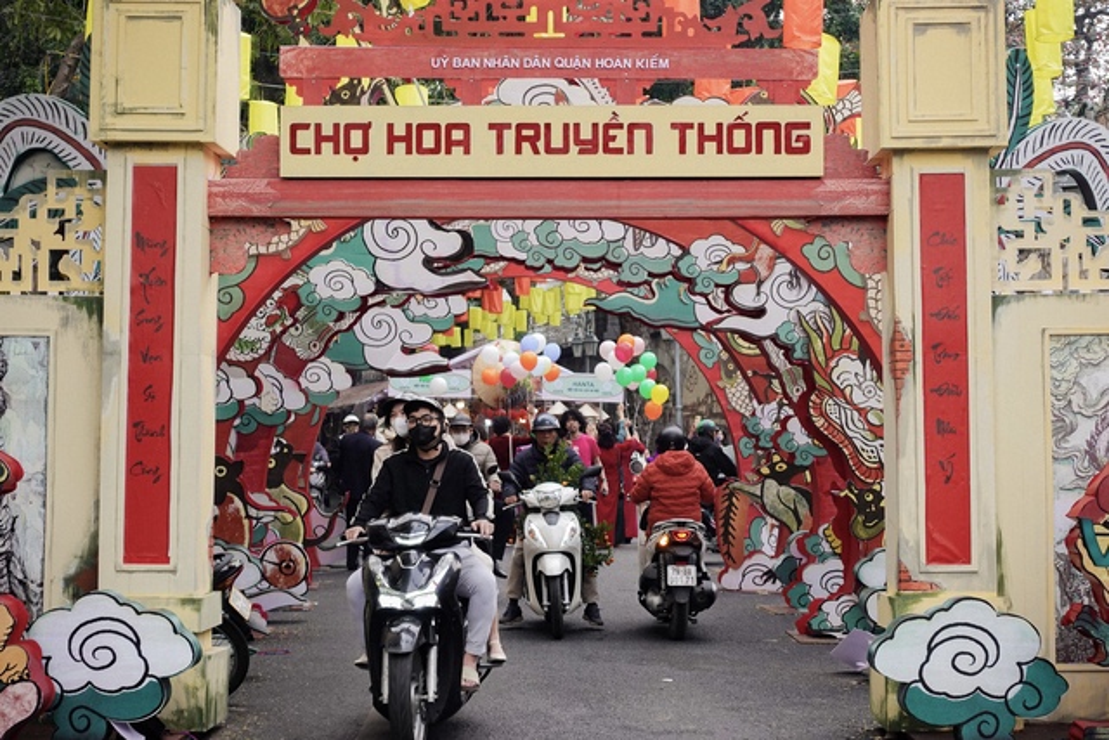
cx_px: 554
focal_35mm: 67
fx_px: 2064
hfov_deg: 30.1
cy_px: 370
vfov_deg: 20.3
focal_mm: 24.89
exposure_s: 1/125
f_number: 4
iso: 125
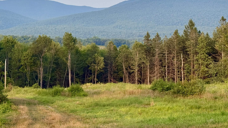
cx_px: 114
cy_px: 22
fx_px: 441
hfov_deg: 29.0
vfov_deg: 16.4
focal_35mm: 73
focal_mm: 6.76
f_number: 1.78
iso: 64
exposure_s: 1/1264
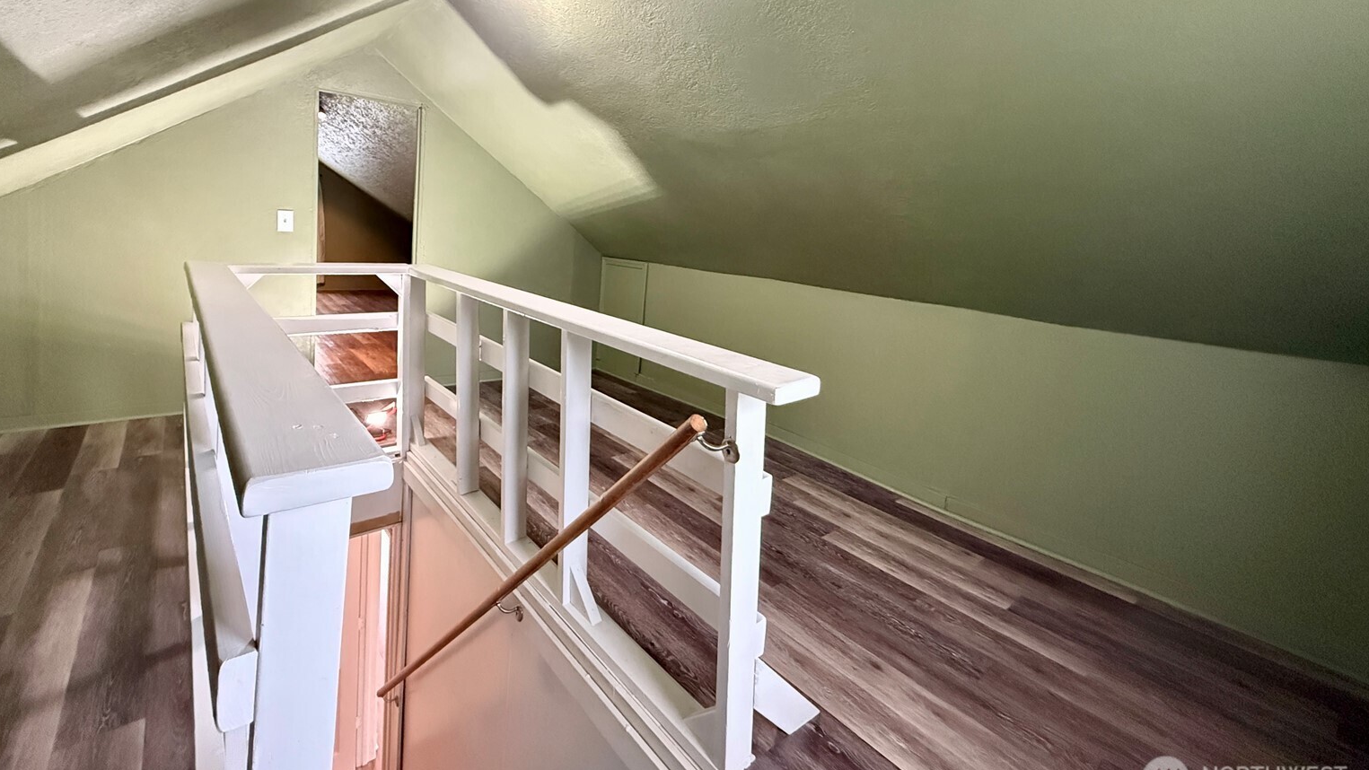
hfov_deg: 99.3
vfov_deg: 65.9
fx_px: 581
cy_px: 278
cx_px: 656
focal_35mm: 16
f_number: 2.2
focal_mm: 2.22
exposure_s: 1/60
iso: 1250
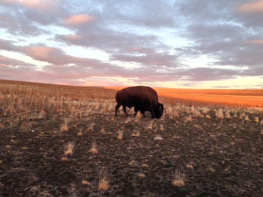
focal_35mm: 33
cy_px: 98
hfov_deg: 55.4
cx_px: 132
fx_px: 251
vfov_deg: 42.9
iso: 50
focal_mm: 4.12
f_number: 2.4
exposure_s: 1/120
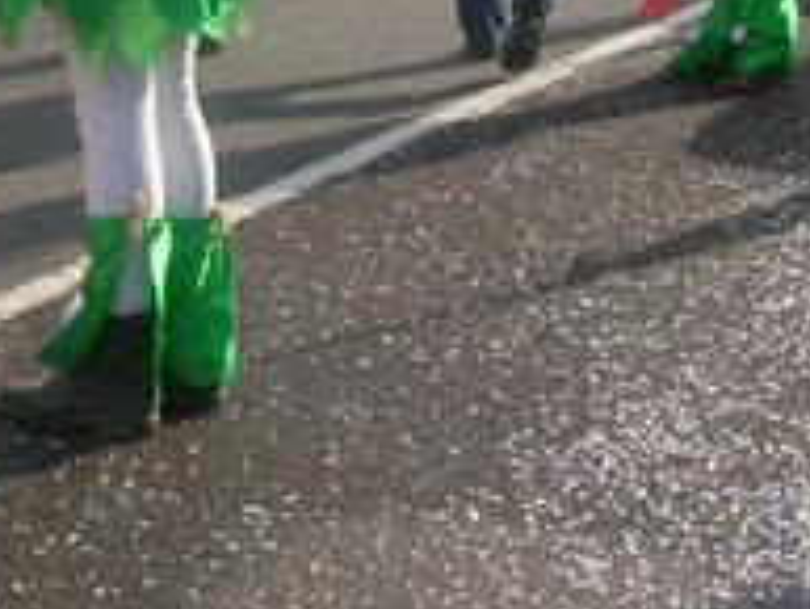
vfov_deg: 12.3
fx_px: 2716
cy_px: -252
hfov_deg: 17.0
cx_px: 411
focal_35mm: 116
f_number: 5.6
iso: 50
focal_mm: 5.8
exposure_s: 1/220
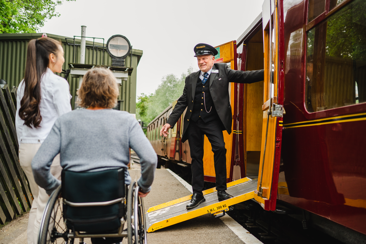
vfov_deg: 37.8
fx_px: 356
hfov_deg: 54.5
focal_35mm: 35
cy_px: 122
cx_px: 183
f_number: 2
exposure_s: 1/1600
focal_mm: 35
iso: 500
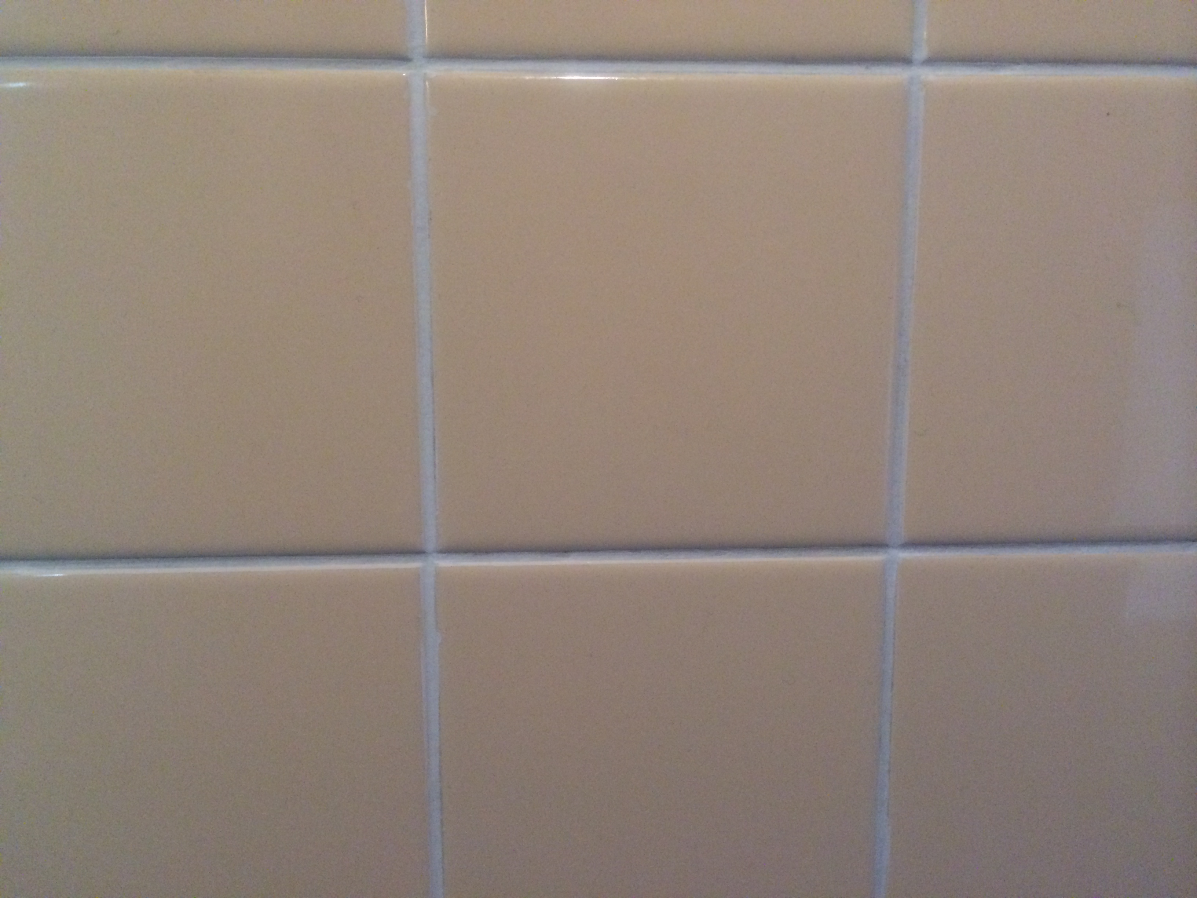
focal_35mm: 30
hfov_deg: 60.0
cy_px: 449
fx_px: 1037
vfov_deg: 46.8
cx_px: 598
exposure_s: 1/30
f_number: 2.2
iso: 320
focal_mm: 4.12
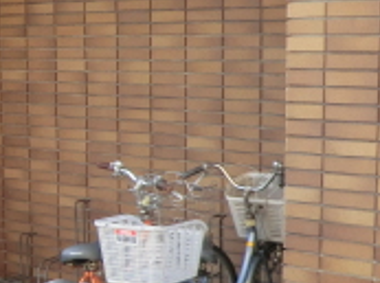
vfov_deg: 16.5
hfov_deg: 21.4
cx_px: 9
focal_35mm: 89
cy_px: 202
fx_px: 975
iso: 80
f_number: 3.2
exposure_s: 1/80
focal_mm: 4.3
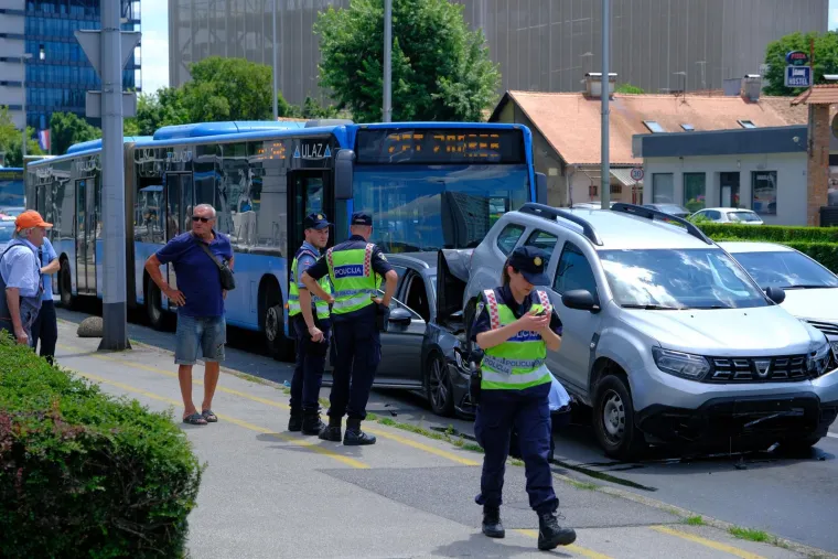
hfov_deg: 24.5
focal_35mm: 83
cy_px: 280
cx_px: 419
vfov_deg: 16.5
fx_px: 1932
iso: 200
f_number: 4
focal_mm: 55
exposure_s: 1/1000
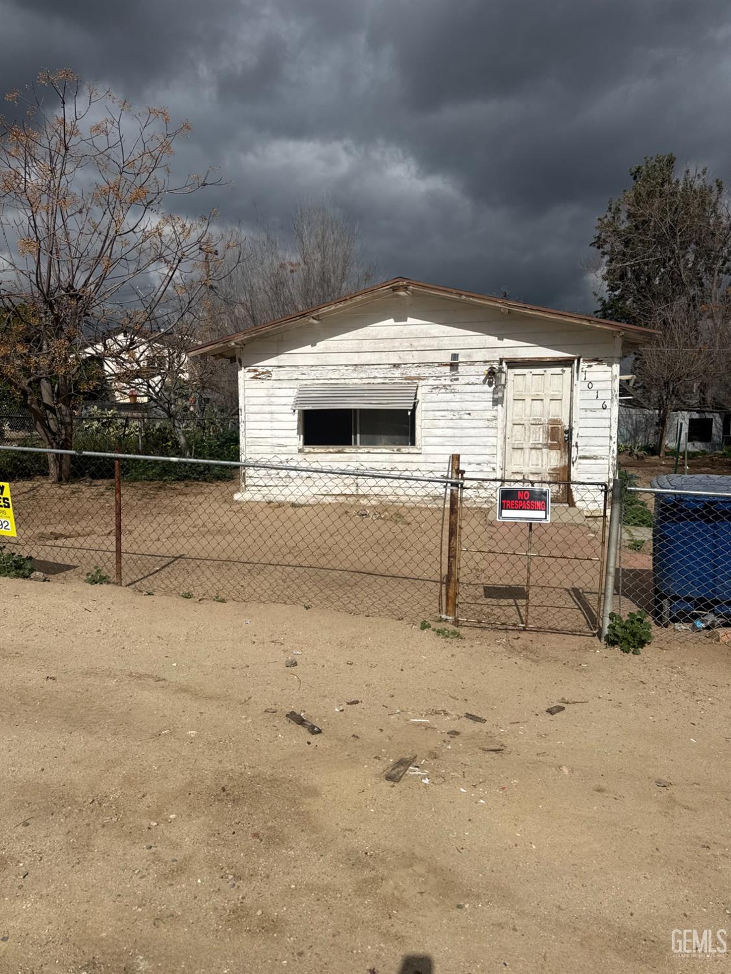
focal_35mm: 24
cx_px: 366
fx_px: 676
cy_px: 487
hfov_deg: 56.8
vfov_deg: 71.6
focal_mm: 6.76
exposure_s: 1/14286
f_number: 1.78
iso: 64
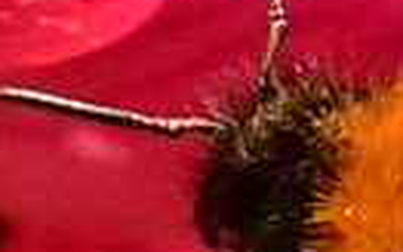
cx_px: 434
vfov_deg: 1.2
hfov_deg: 2.0
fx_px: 11812
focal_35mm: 1075
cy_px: 229
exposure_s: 1/1000
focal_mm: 200
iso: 640
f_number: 7.1
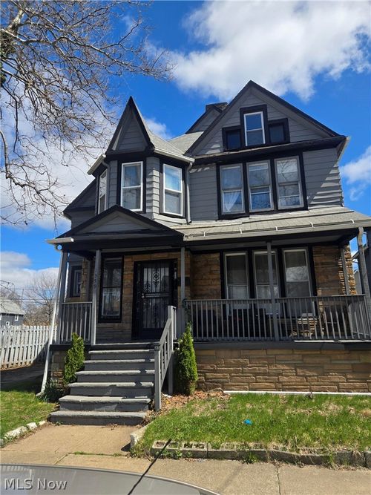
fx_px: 329
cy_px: 248
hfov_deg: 58.9
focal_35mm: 23
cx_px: 186
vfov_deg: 73.9
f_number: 1.8
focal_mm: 5.4
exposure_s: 1/1645
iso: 25
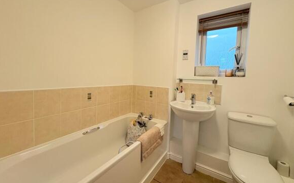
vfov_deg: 74.6
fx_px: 120
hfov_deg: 101.5
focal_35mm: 15
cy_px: 84
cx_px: 148
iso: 200
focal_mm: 2.22
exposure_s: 1/50
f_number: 2.2
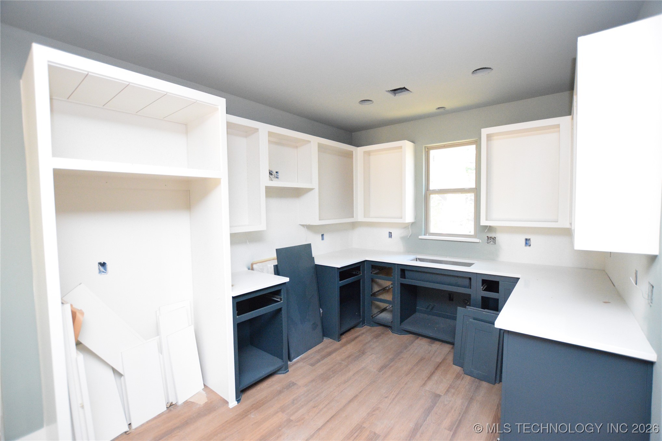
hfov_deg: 100.4
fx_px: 276
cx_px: 331
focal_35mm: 15
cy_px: 220
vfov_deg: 77.3
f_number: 3.5
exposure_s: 1/60
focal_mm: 10
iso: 5000
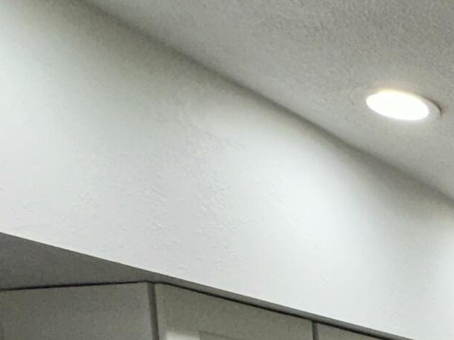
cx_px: 741
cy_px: 642
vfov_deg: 17.1
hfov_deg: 21.9
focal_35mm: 68
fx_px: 891
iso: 40
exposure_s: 1/122
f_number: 2.2
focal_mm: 2.22
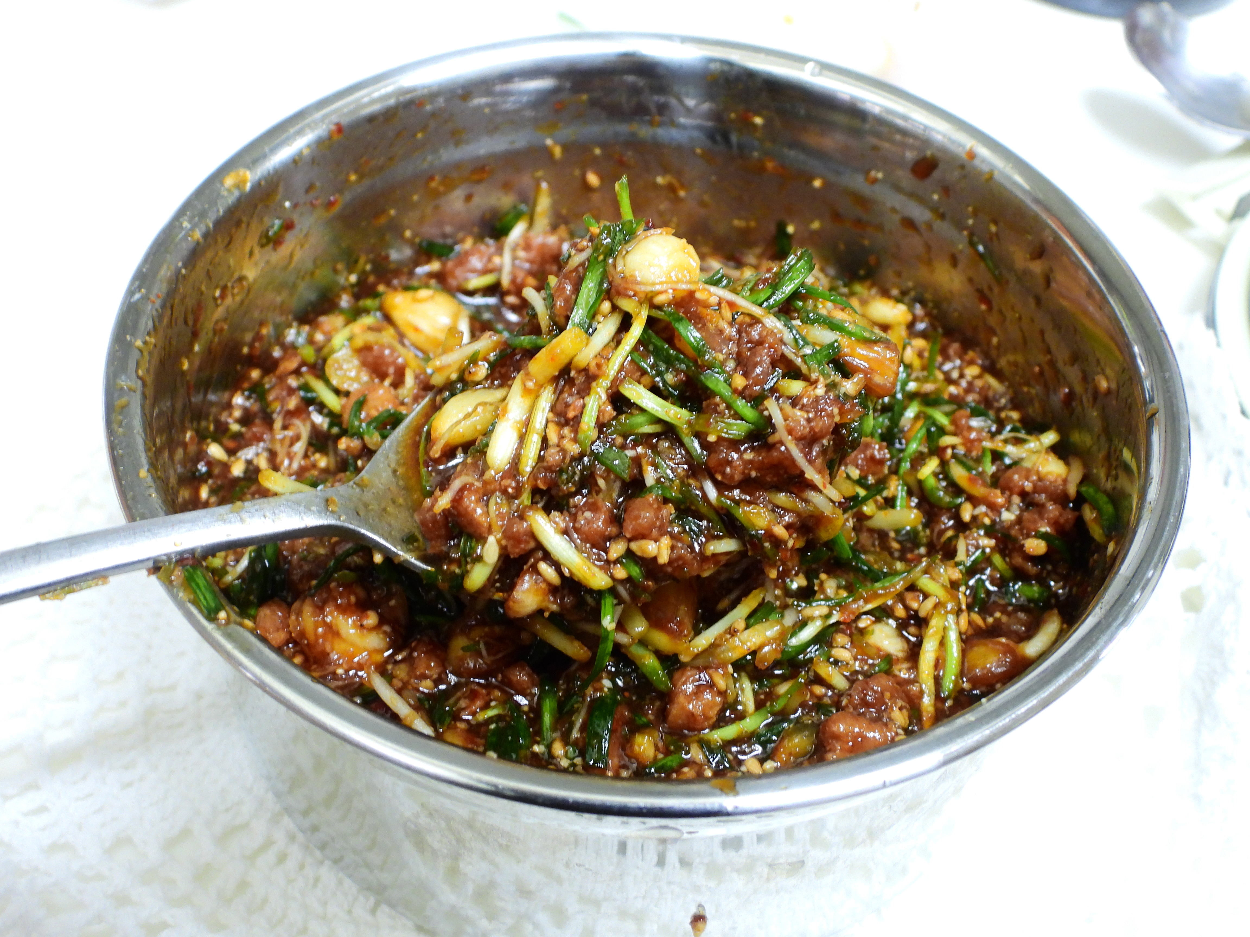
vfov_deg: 35.1
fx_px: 1481
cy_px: 468
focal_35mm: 41
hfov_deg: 45.8
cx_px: 625
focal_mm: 7.4
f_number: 3.2
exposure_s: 1/20
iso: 400
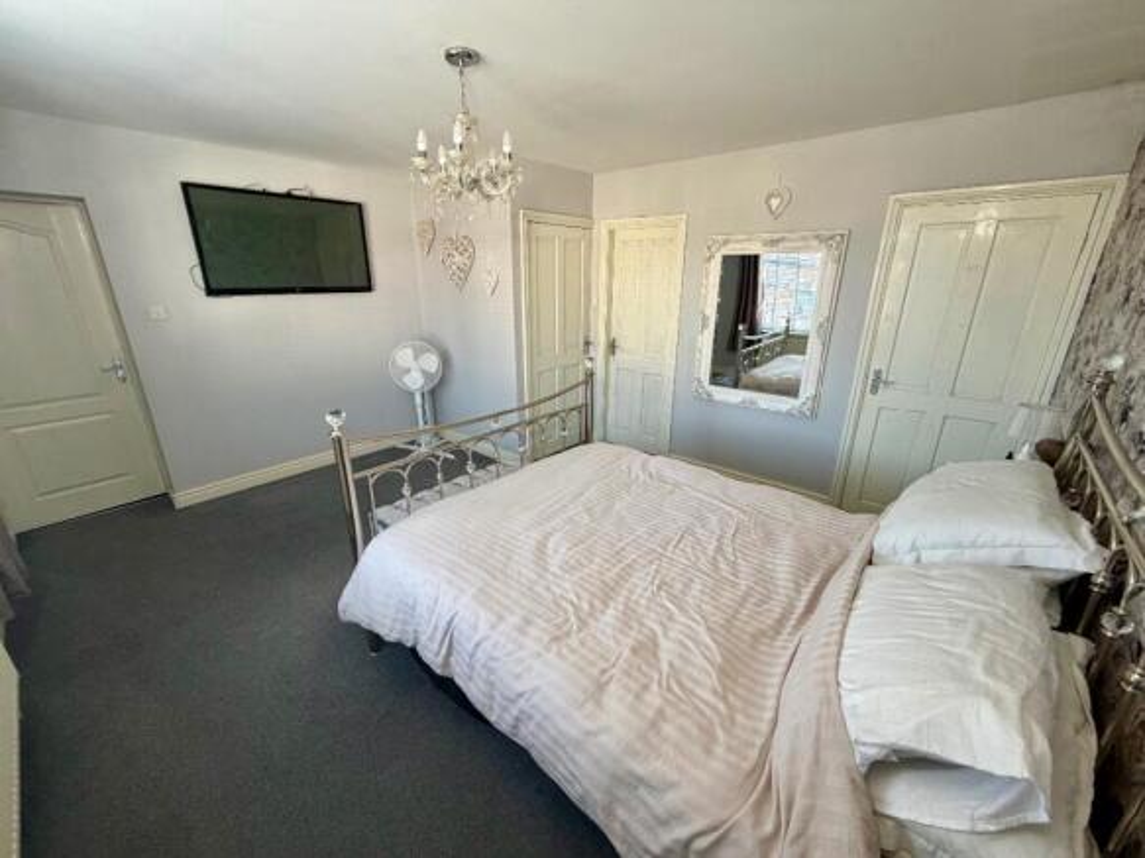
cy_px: 429
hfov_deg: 102.1
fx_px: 463
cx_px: 572
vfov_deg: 85.7
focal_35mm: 14
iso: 200
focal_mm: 2.22
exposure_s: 1/96
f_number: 2.2
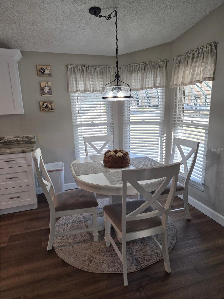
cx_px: 112
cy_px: 150
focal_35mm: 23
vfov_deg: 73.9
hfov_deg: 58.9
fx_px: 198
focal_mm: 5.4
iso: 64
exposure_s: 1/120
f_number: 1.8
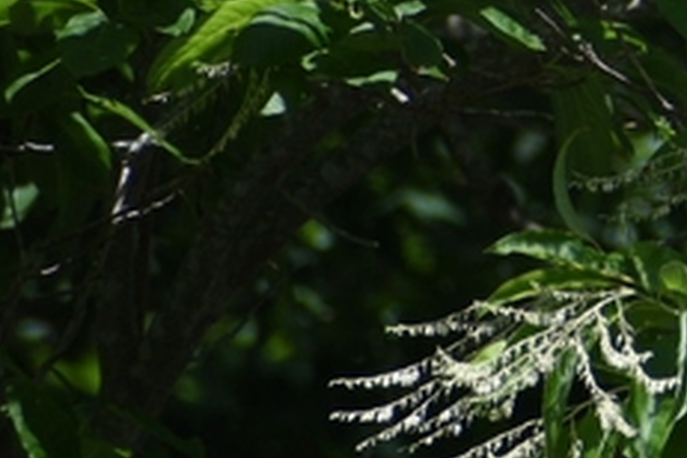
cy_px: 19
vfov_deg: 0.7
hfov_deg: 1.0
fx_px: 38106
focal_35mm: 1997
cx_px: 1499
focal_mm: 300
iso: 280
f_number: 6.3
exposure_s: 1/1000
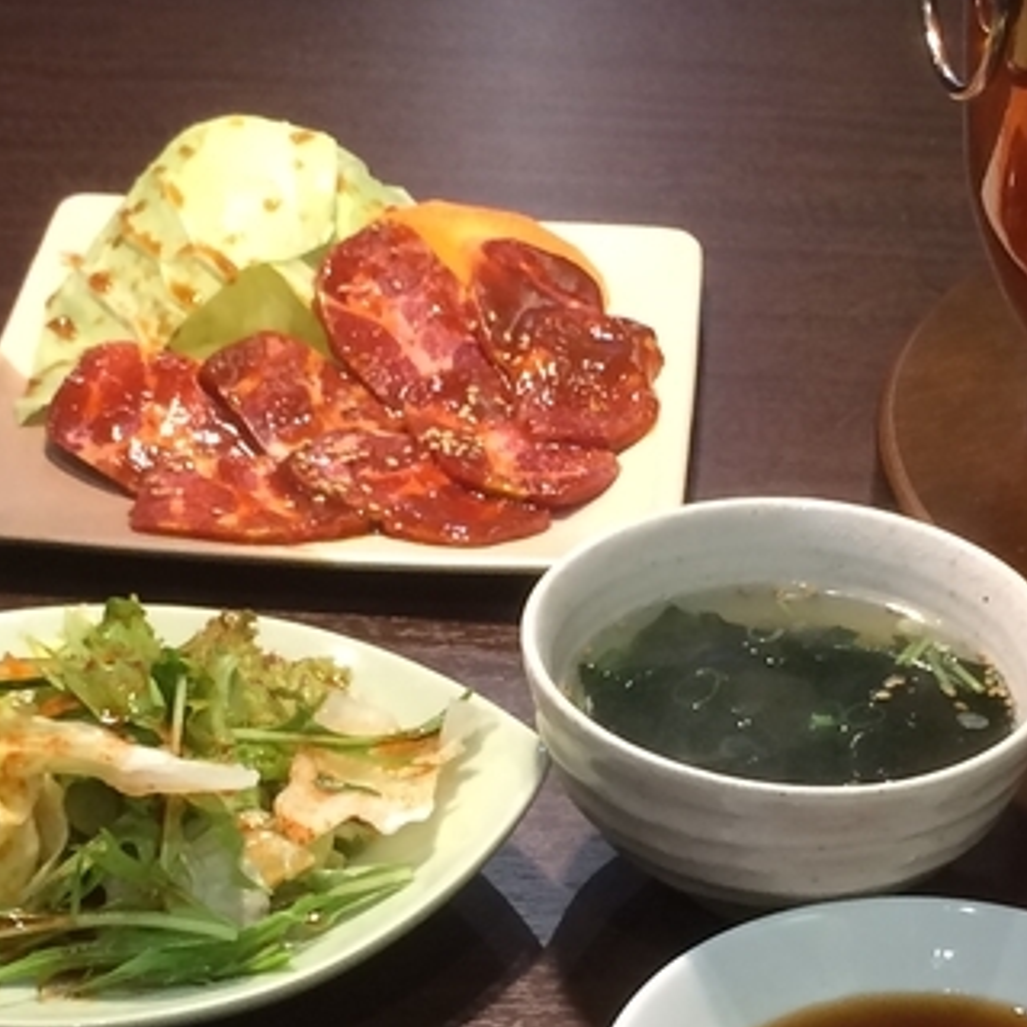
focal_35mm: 96
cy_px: 815
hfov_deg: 18.1
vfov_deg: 18.0
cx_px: 558
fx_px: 3222
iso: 80
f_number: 2.2
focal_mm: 4.15
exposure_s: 1/30
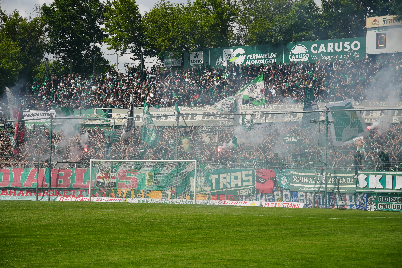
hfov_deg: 21.2
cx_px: 201
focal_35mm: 96
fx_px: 1072
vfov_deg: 14.3
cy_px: 134
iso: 100
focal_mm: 64
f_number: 5.6
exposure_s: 1/1000
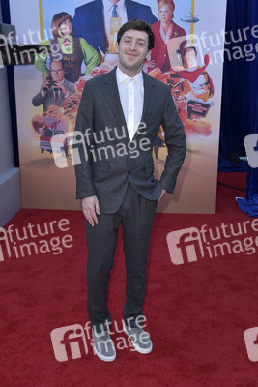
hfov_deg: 36.9
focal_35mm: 36
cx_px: 129
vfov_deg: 53.1
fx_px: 387
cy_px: 194
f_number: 6.3
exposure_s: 1/250
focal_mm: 36
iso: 320
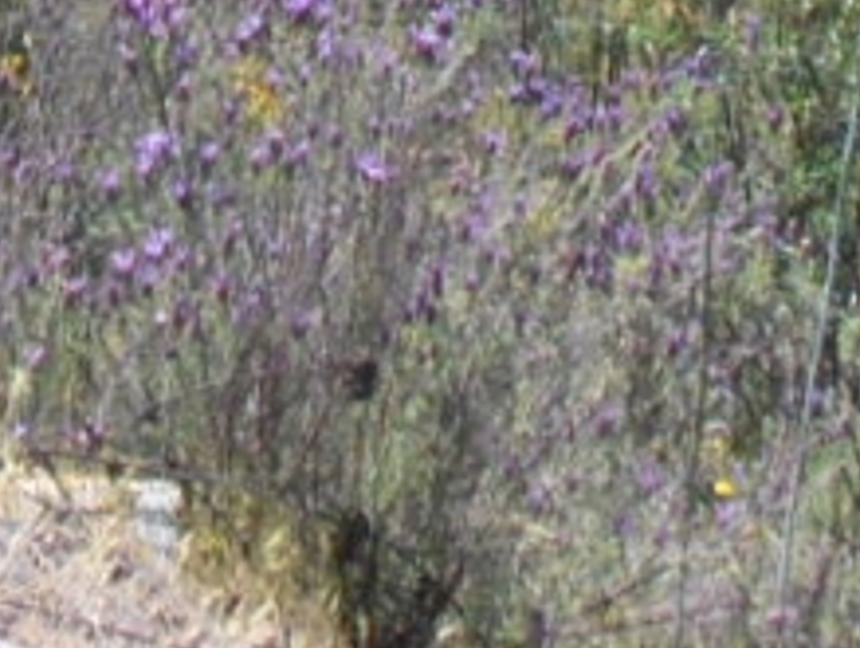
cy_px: -840
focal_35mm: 112
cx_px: 165
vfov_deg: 11.3
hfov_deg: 17.4
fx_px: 2787
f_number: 7.9
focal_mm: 4.2
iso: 200
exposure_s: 1/282
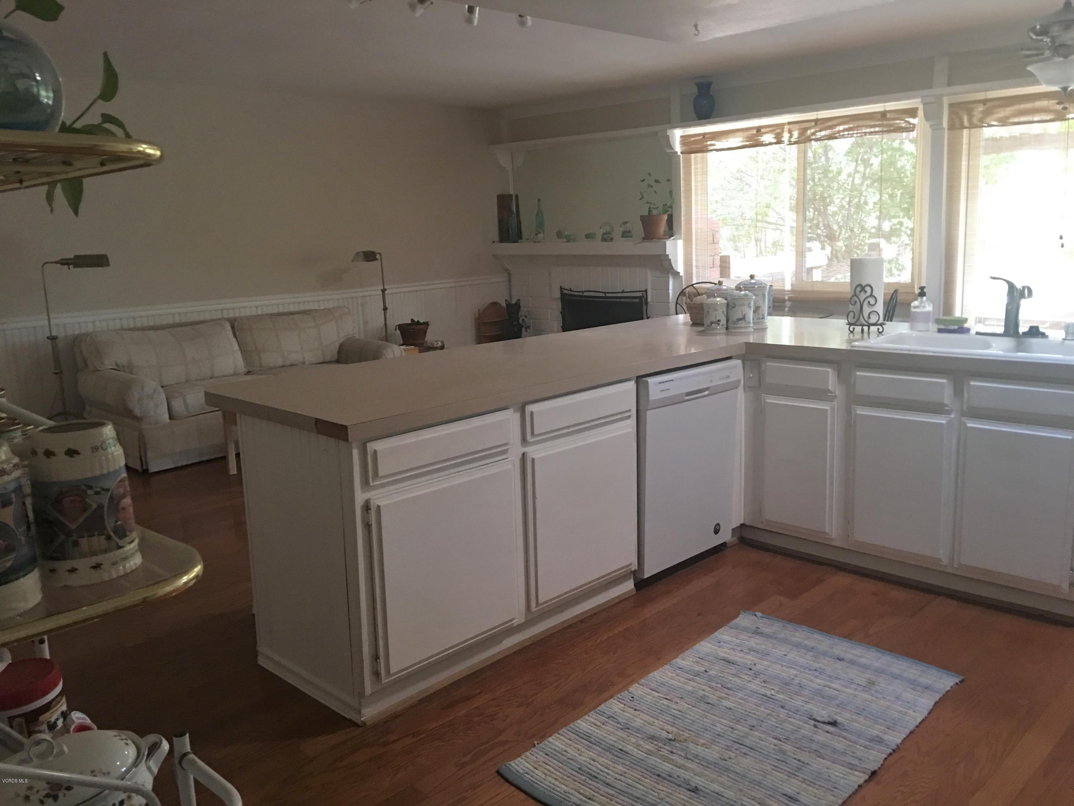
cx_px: 537
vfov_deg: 48.2
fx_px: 900
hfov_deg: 61.7
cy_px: 403
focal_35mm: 29
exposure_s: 1/15
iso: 80
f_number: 2.2
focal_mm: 4.15
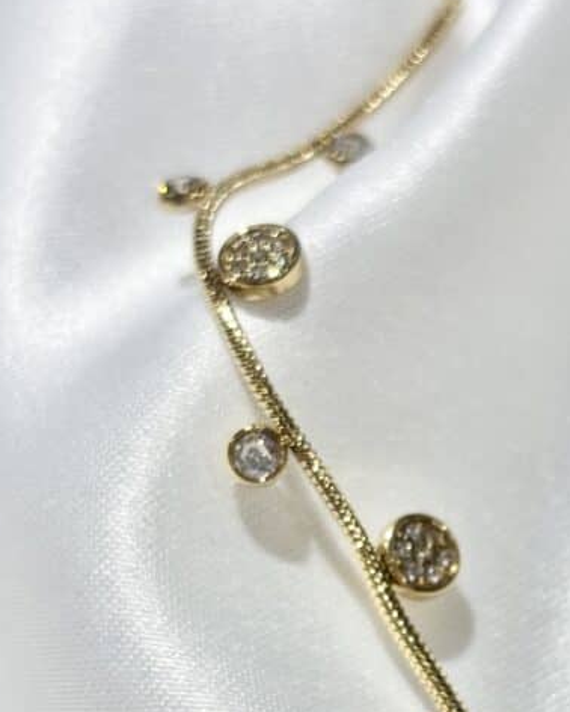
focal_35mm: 110
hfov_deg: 13.9
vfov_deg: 17.1
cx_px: 483
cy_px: 682
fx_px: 2318
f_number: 1.6
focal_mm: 5.96
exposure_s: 1/318
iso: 32
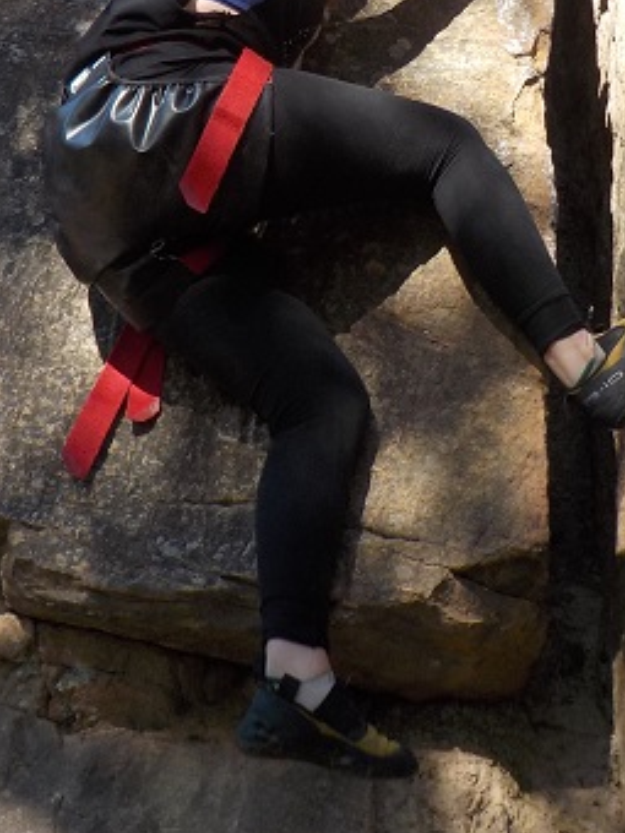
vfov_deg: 27.9
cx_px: 366
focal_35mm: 68
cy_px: 142
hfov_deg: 21.6
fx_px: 1637
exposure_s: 1/200
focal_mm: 4.1
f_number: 3.3
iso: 125
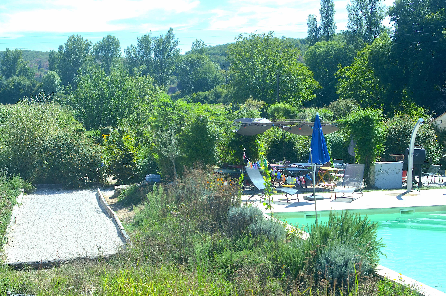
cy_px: 148
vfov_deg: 25.6
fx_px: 649
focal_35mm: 52
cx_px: 223
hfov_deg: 37.9
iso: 200
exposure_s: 1/500
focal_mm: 35
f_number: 7.1
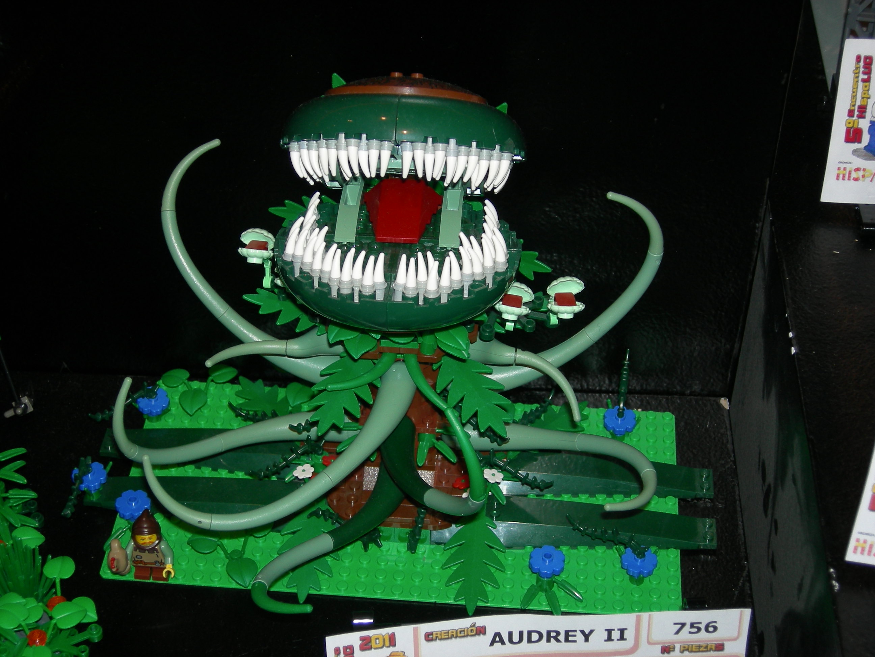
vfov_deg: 22.3
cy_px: 328
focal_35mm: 66
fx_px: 1668
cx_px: 438
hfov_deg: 29.4
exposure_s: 1/60.1
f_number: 3.5
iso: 64
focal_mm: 13.7
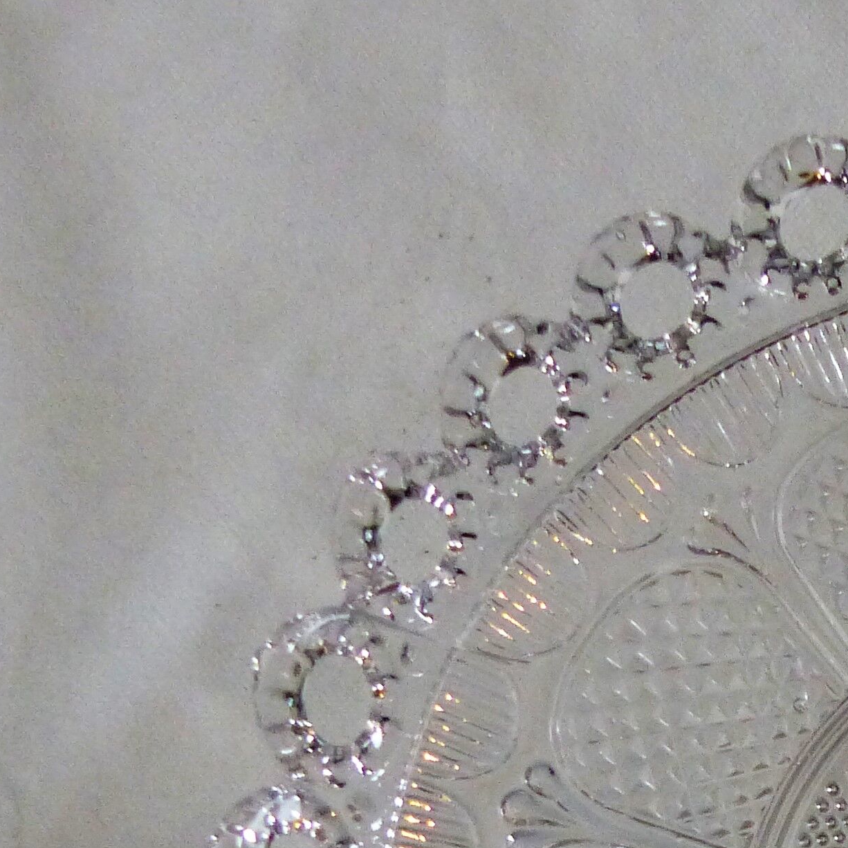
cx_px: 1143
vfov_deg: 21.7
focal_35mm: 75
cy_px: 959
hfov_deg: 20.7
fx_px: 2079
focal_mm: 4.5
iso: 400
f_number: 2.8
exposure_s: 1/60
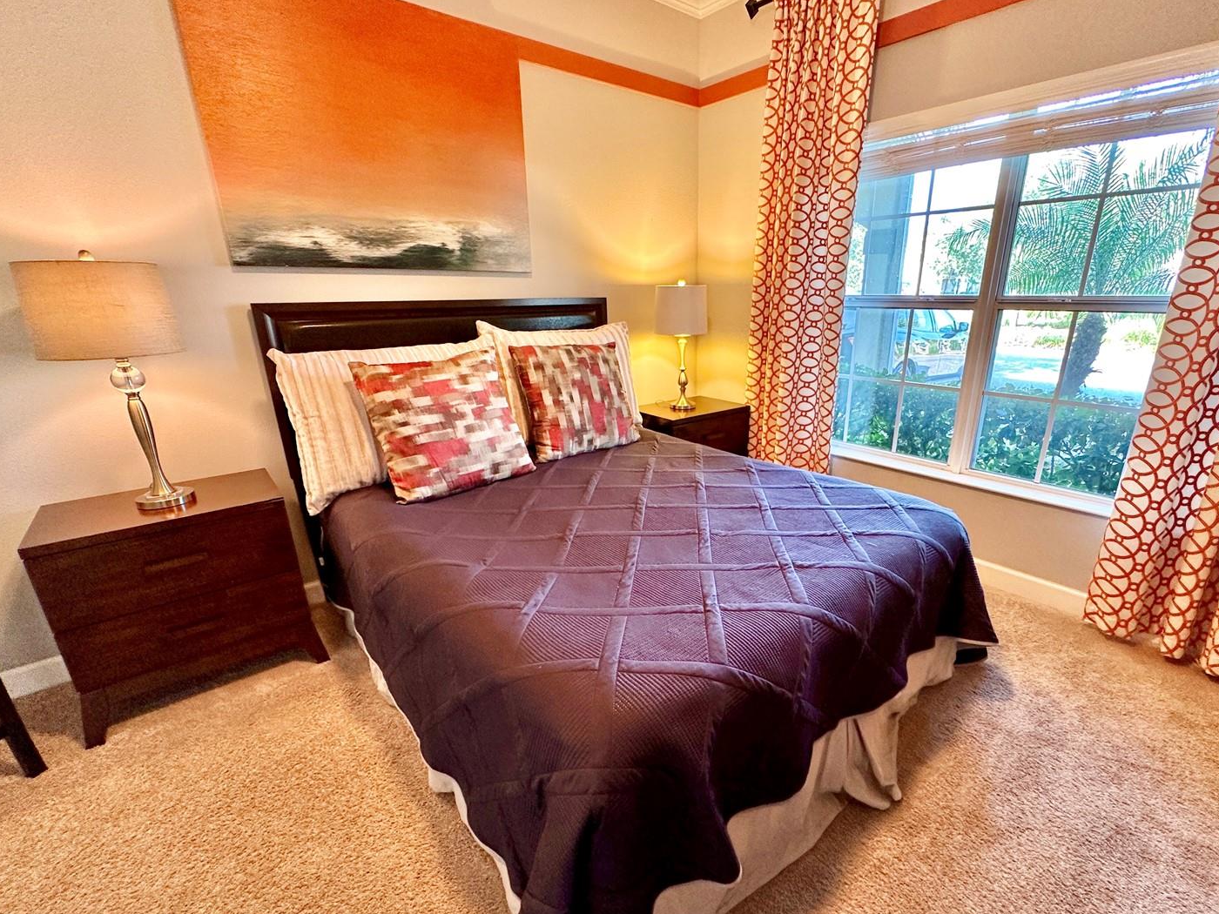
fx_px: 563
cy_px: 479
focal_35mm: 16
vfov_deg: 78.1
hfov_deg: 94.3
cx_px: 661
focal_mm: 2.22
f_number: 2.2
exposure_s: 1/60
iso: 160
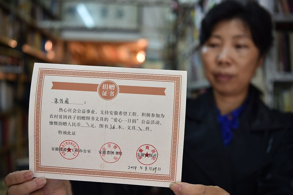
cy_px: 98
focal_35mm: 38
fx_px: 309
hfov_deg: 50.7
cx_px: 146
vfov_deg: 35.0
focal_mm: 38
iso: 1250
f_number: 2.8
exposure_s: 1/160
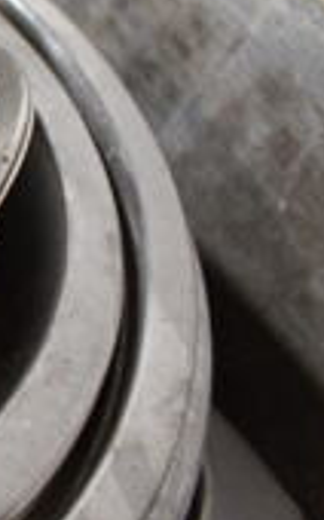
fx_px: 1401
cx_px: -578
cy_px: -12
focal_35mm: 99
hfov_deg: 10.4
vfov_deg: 20.3
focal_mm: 18
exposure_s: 1/30
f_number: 3.5
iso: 500
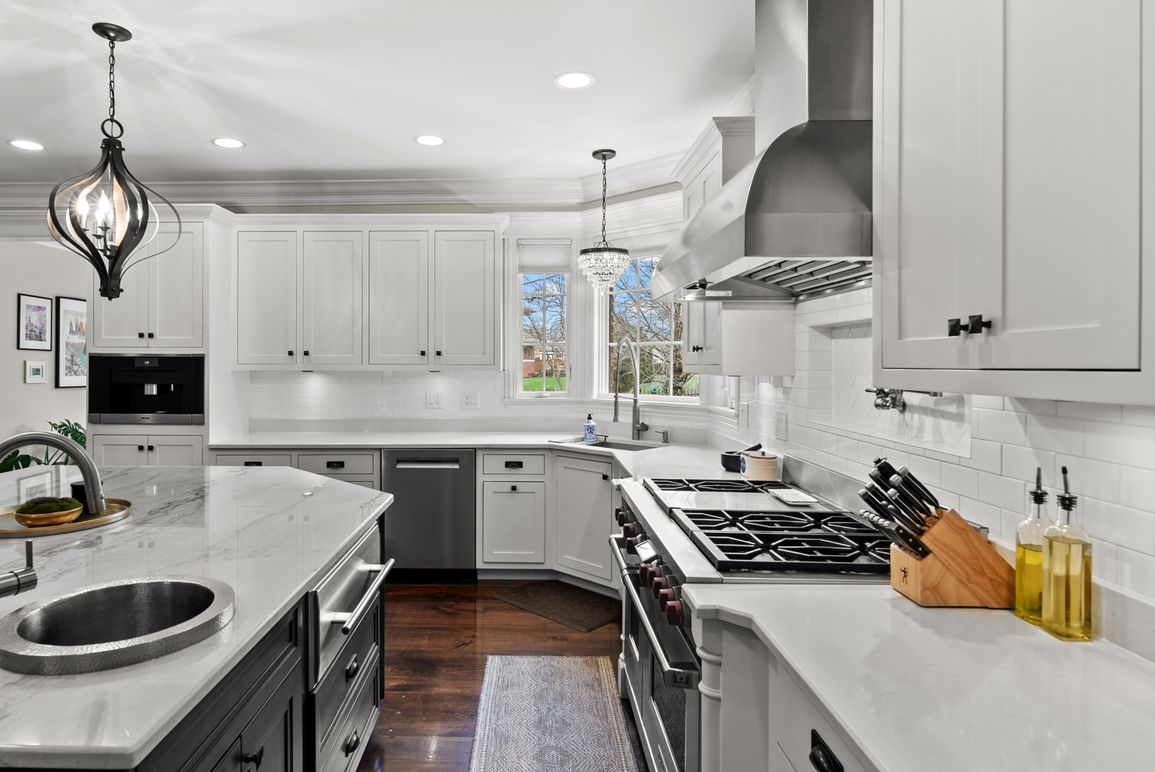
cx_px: 516
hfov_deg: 82.1
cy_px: 364
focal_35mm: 21
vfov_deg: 60.6
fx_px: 660
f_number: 8
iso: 640
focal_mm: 18.5
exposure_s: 1/1.25
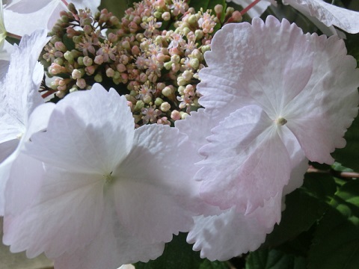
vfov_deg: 54.9
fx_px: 259
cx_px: 180
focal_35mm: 25
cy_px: 134
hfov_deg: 69.4
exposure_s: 1/200
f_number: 3.3
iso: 80
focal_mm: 4.4
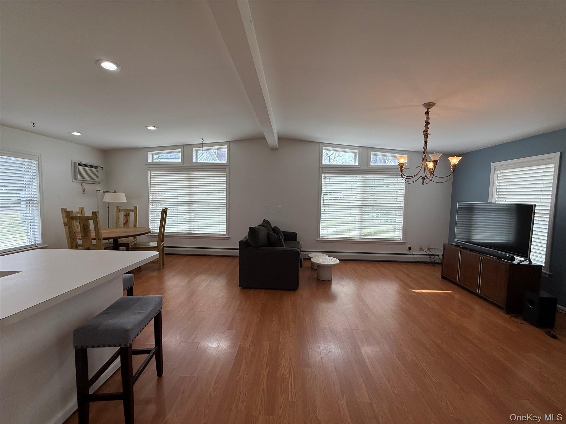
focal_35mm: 14
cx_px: 283
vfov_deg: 85.7
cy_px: 212
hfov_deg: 102.1
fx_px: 229
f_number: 2.2
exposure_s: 1/175
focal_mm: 2.22
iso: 50
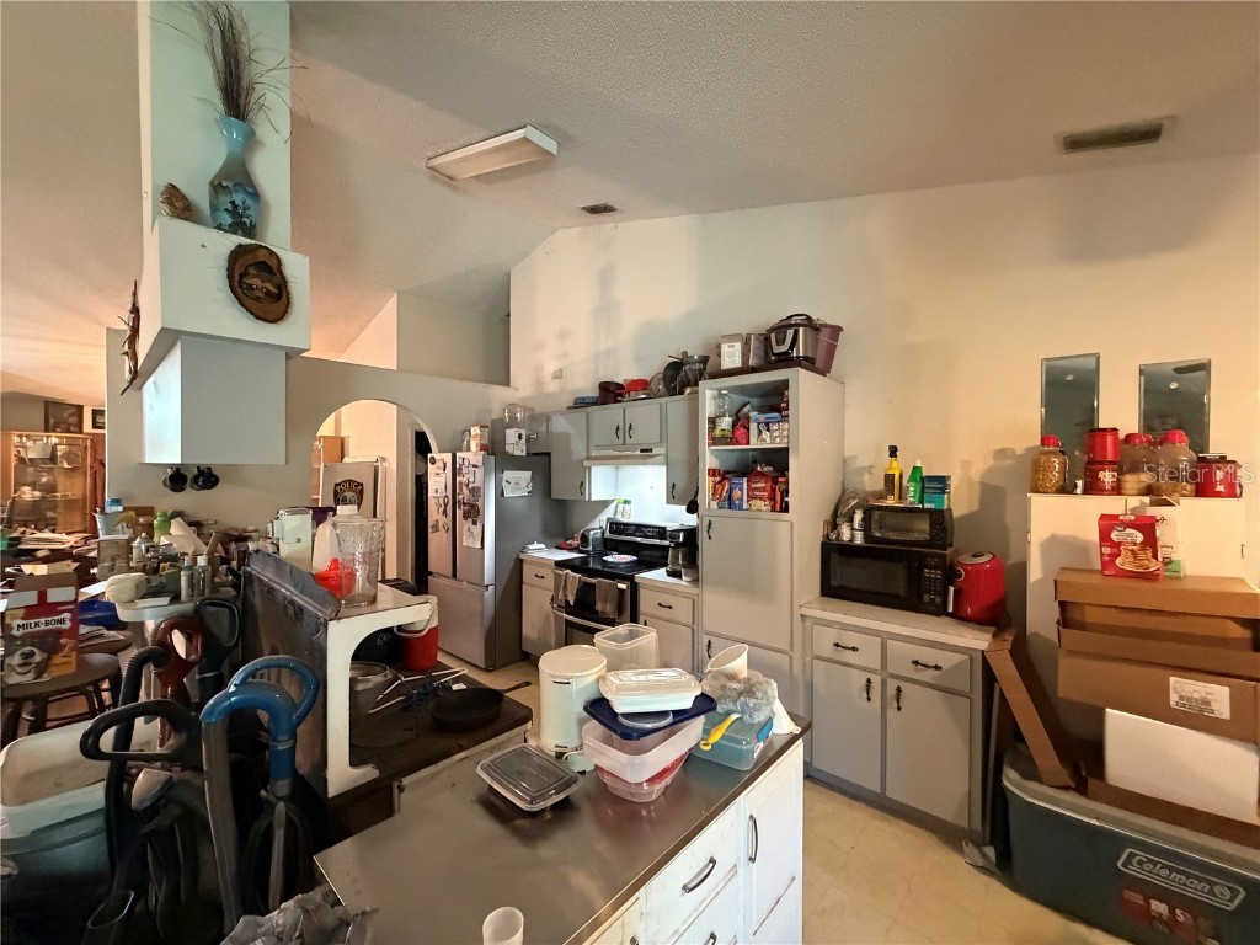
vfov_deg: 85.7
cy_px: 472
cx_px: 630
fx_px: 510
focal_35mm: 14
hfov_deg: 102.1
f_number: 2.2
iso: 1000
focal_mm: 2.22
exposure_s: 1/60
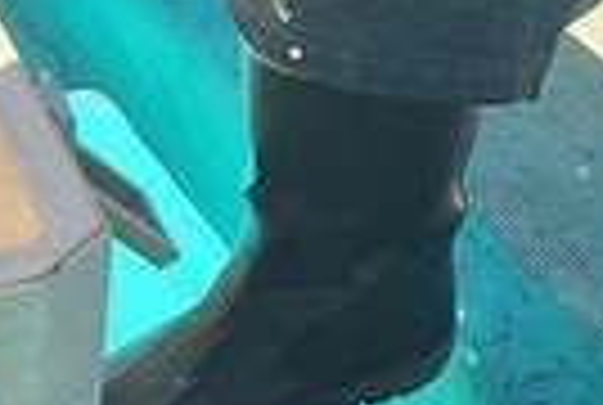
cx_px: 594
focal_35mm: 152
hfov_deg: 13.3
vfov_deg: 8.9
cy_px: -144
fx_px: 2552
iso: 40
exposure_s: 1/2331
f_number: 1.8
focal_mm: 5.54
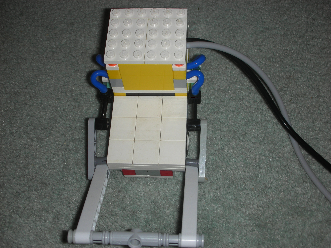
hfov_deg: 36.2
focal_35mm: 53
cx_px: 166
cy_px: 124
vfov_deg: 27.5
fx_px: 507
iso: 50
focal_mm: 8.8
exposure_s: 1/60.1
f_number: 3.7
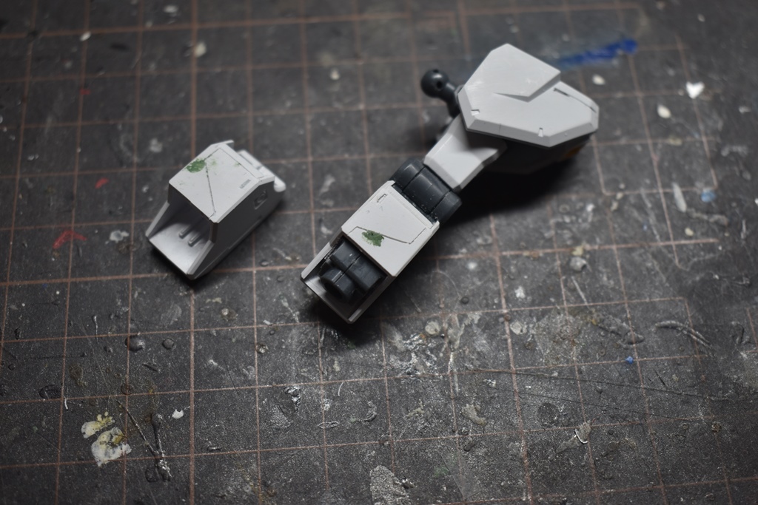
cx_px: 379
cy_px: 252
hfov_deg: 42.3
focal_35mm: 46
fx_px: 979
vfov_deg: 29.0
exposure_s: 1/100
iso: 125
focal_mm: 31
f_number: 4.2
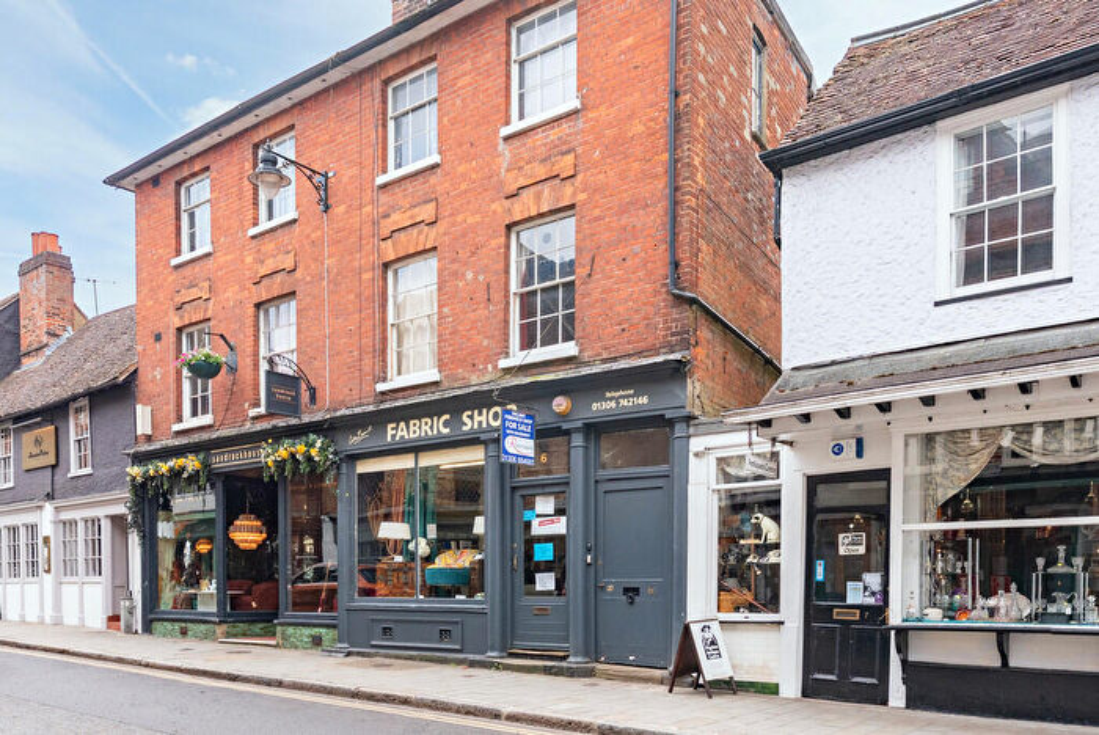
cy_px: 368
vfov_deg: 62.0
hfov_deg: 83.9
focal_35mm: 20
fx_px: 611
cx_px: 550
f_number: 7.1
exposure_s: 1/640
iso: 1000
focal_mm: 20
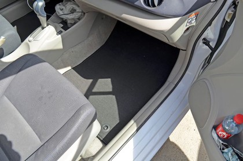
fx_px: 182
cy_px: 80
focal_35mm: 27
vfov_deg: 47.7
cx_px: 122
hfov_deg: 67.5
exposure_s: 1/100
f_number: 6.3
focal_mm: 18
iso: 100
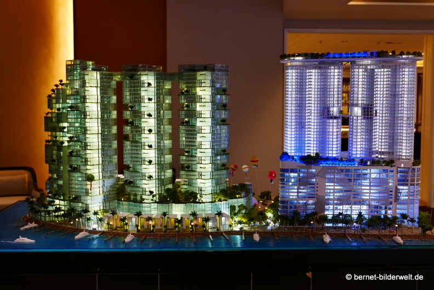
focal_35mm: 43
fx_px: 519
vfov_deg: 31.2
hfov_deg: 45.4
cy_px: 145
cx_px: 217
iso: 200
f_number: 2.5
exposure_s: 1/30
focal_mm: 19.3
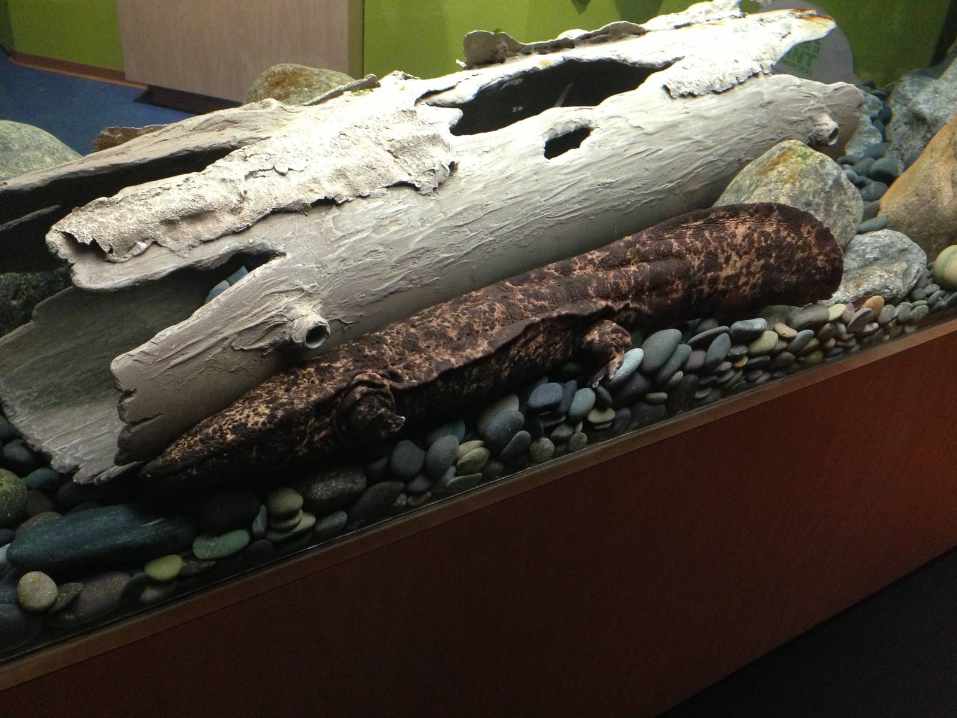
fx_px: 912
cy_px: 359
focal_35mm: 33
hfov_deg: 55.4
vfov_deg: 42.9
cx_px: 478
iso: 400
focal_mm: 4.13
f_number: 2.4
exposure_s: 1/20
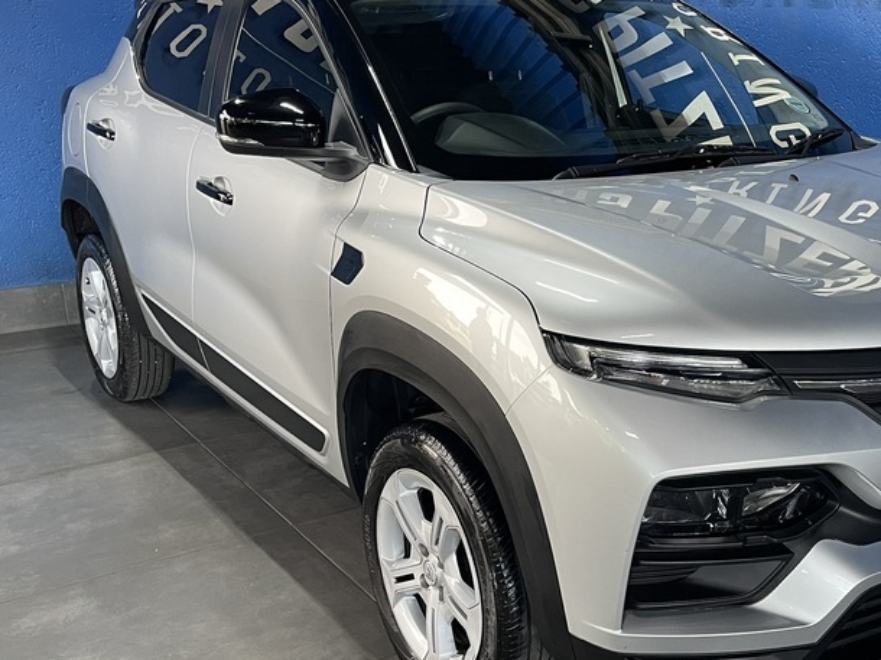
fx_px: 1069
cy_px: 375
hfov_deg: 43.7
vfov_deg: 34.3
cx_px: 635
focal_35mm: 42
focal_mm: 5.1
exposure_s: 1/50
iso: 250
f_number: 1.6
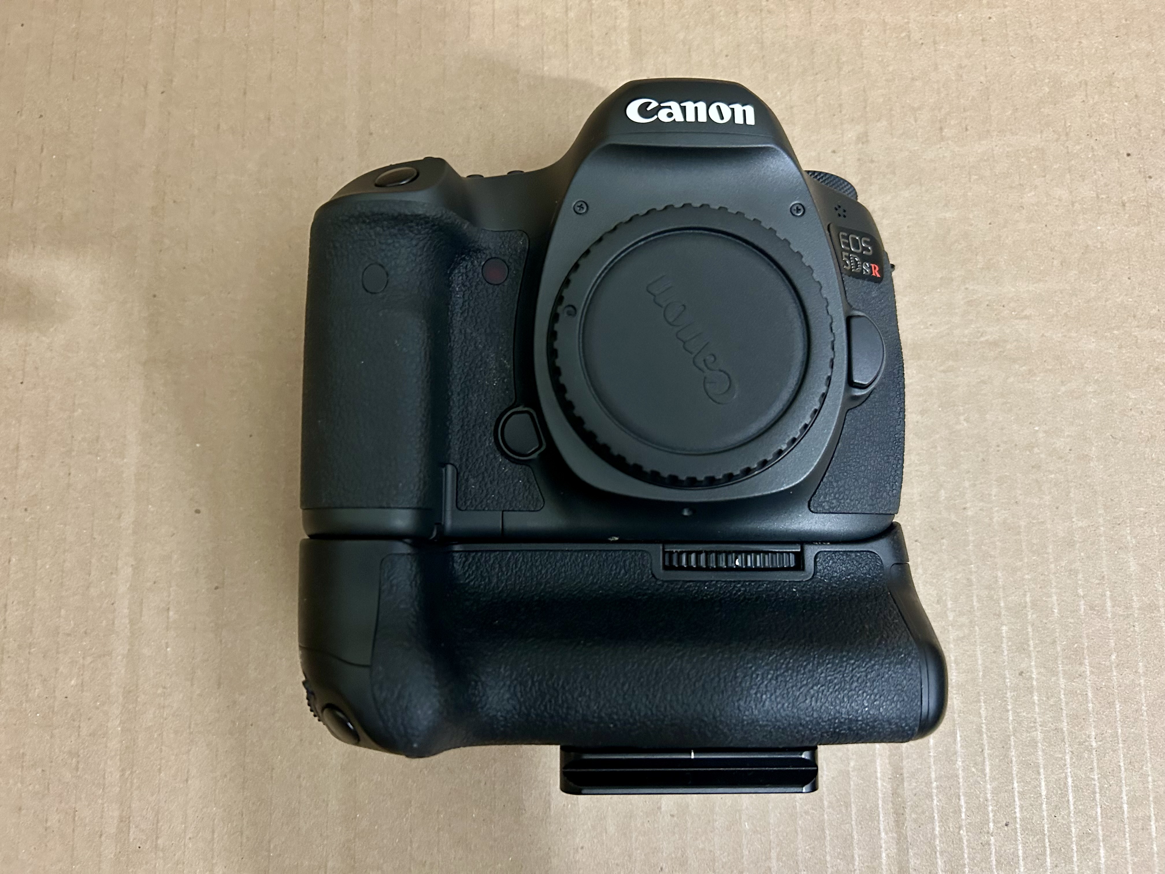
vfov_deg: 53.1
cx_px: 582
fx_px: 875
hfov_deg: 67.3
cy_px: 437
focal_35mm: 26
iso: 500
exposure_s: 1/30
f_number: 1.5
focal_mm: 5.7
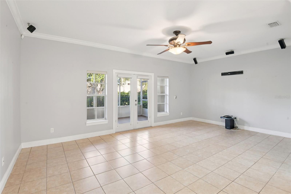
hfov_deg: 96.7
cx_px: 146
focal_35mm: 16
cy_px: 97
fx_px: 129
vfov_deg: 73.7
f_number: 8
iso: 400
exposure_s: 1/8
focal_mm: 16
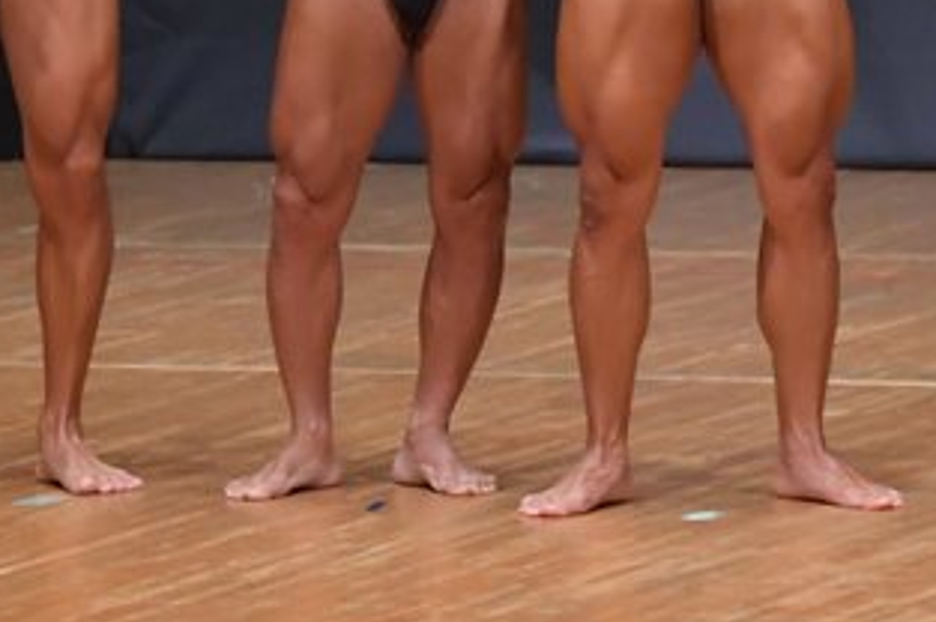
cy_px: 39
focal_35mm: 669
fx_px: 17376
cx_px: 310
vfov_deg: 2.1
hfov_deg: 3.1
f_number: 5.6
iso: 6400
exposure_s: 1/400
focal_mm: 180
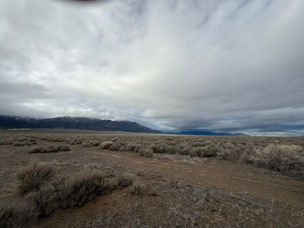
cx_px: 152
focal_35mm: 14
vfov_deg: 85.6
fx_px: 123
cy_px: 114
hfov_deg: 102.1
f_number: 2.2
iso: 50
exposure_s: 1/2717
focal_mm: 2.22
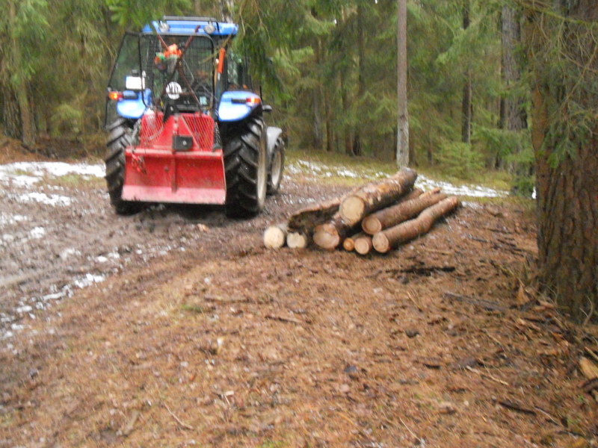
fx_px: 656
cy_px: 224
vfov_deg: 37.7
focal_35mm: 38
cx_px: 299
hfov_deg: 49.0
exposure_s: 1/30
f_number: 3.9
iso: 800
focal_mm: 6.9
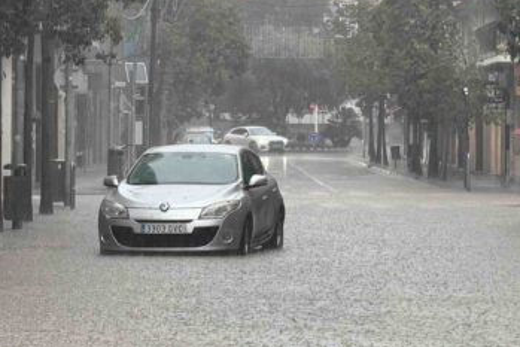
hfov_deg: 8.3
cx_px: 350
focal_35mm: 249
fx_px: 3598
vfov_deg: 5.5
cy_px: 112
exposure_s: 1/89
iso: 250
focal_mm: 15.66
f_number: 2.8
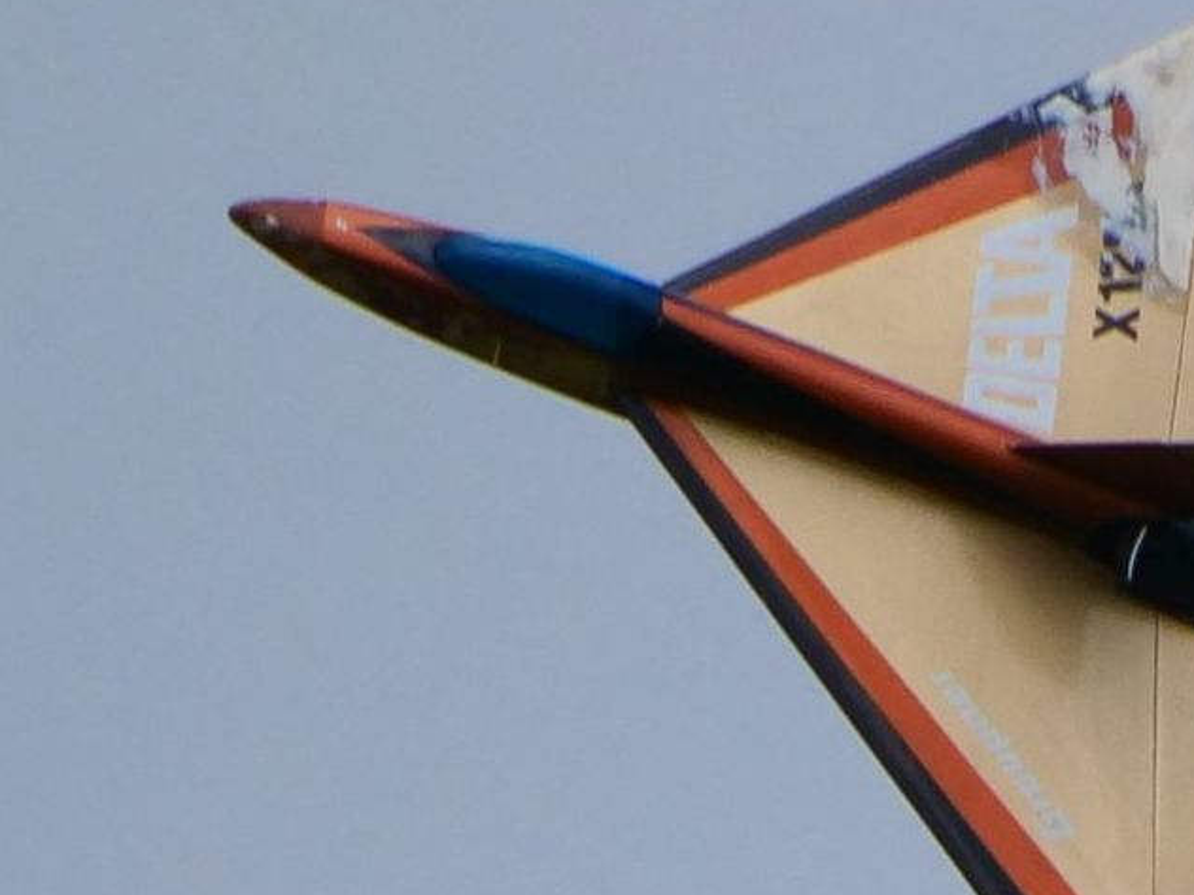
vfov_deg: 1.3
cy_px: 554
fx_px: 39322
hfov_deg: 1.7
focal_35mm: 1140
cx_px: 831
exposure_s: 1/1000
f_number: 6.3
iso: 200
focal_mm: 400
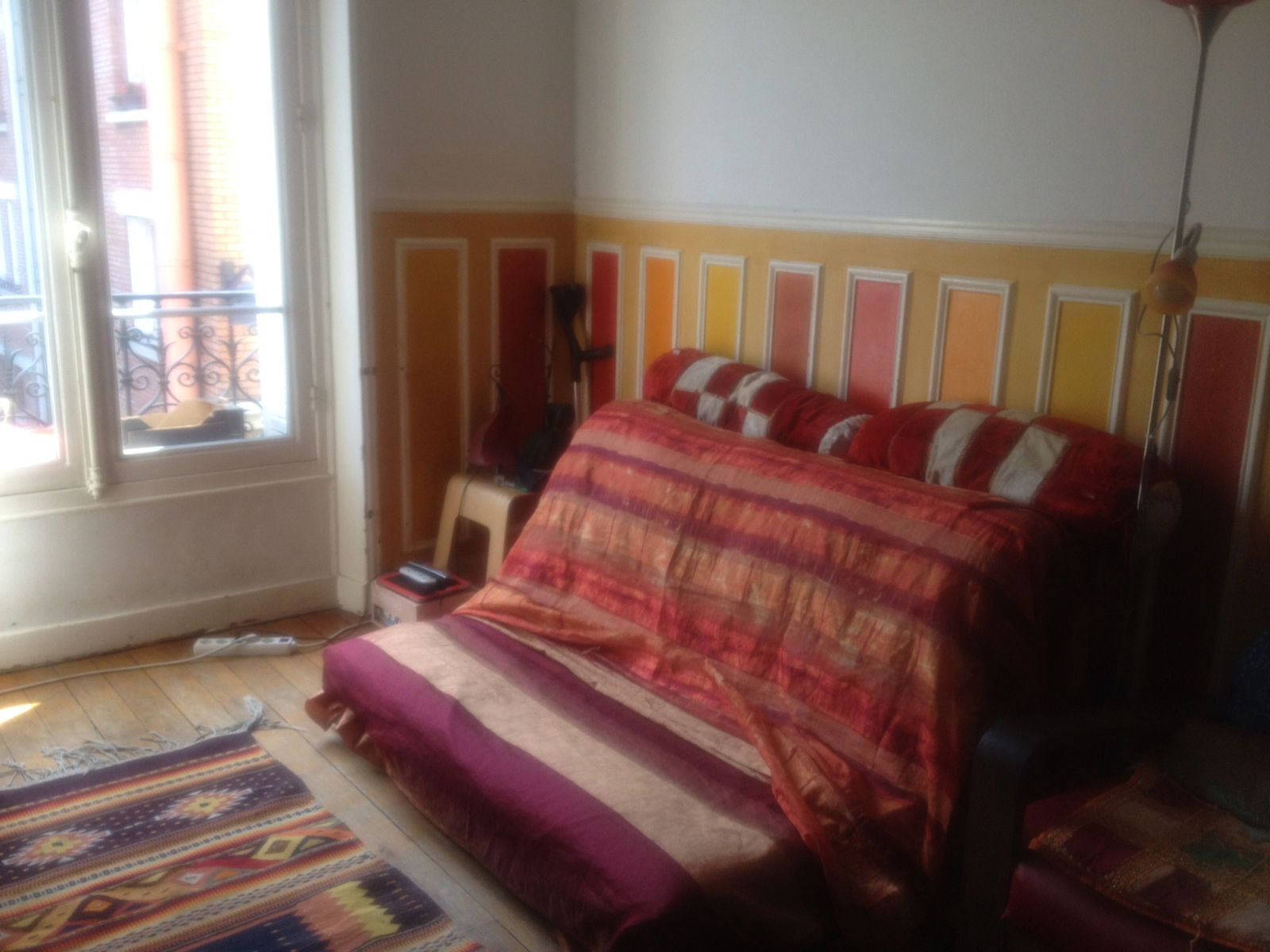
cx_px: 635
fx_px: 1284
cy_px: 476
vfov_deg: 40.7
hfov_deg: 52.6
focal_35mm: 35
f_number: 2.4
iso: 64
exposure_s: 1/60
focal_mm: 4.28
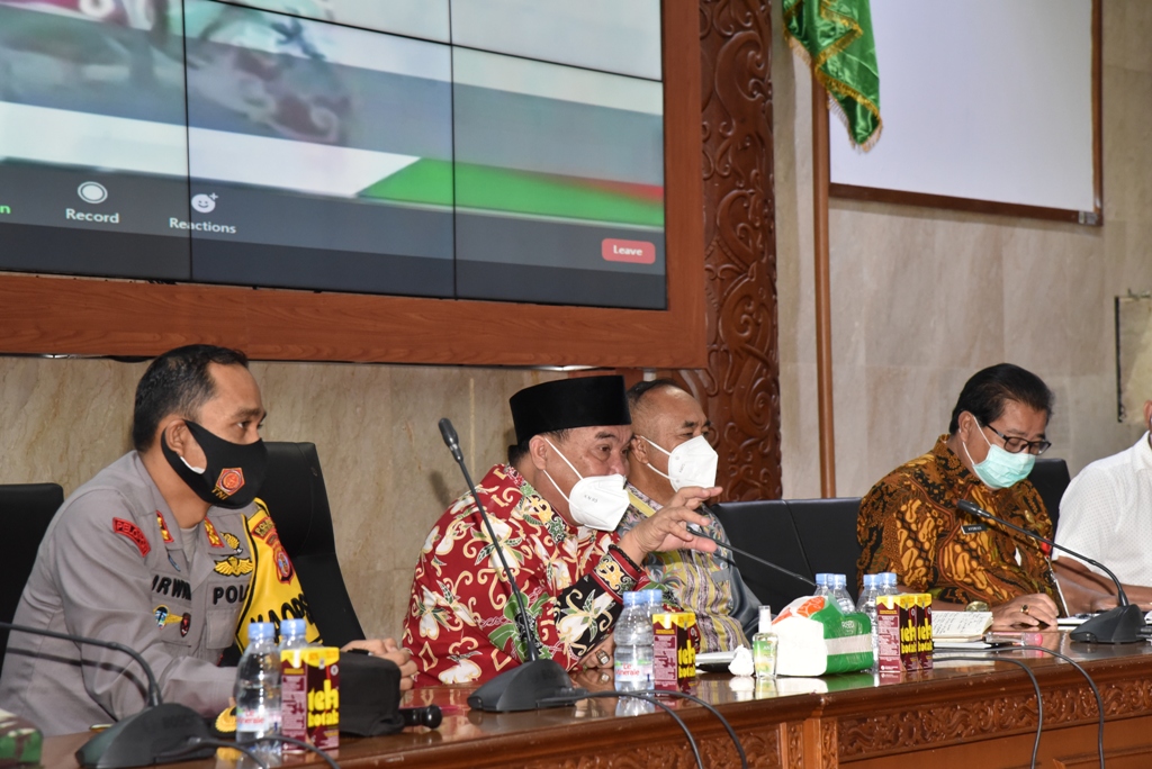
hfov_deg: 17.1
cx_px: 576
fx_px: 3842
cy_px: 384
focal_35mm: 120
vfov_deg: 11.4
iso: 3200
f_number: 10
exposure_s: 1/60
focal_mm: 120
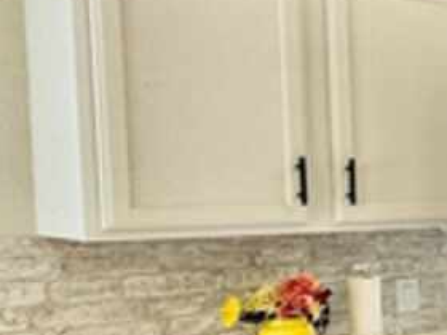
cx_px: 983
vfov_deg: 22.8
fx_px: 826
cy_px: 231
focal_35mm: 64
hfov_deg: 17.0
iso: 125
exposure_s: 1/120
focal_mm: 2.22
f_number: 2.2
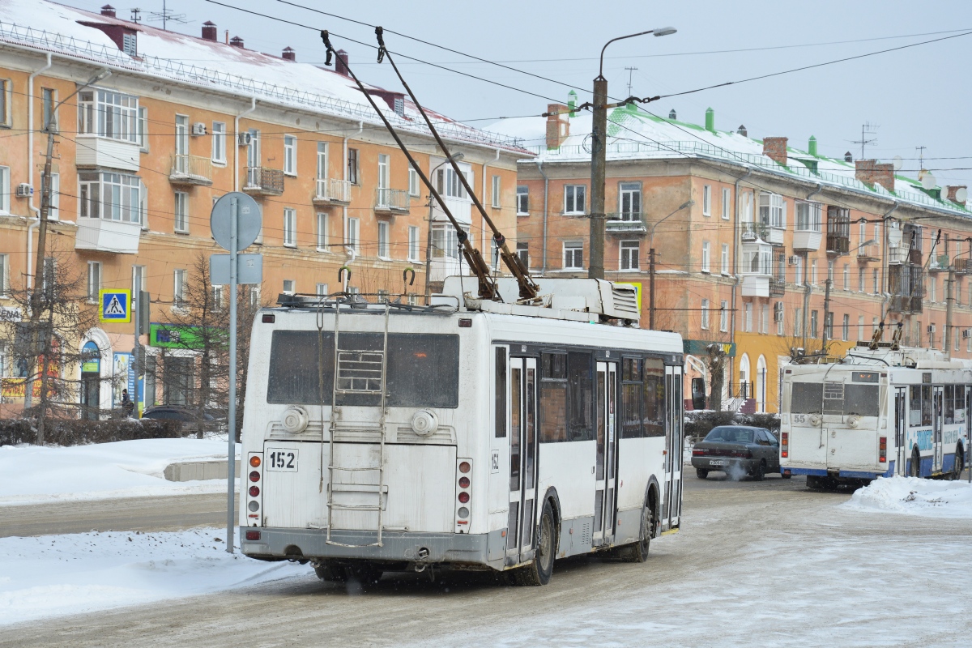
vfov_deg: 11.4
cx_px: 486
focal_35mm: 120
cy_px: 324
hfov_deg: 17.1
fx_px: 3240
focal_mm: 80
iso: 100
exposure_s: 1/320
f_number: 8
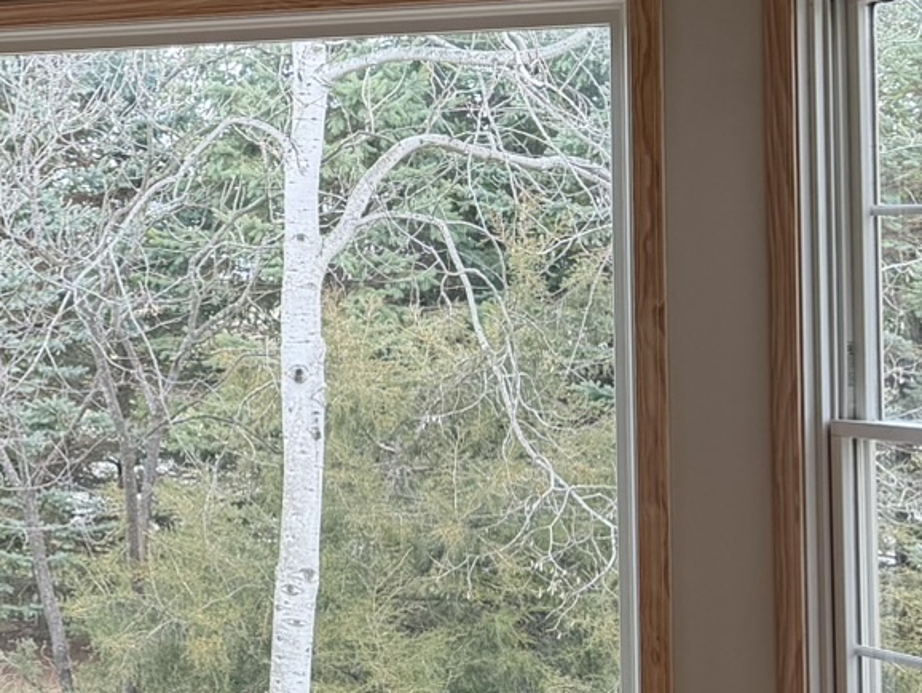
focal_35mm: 85
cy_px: 163
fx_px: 2265
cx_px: -391
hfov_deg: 20.3
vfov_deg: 17.3
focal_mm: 6.76
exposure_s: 1/148
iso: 64
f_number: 1.78
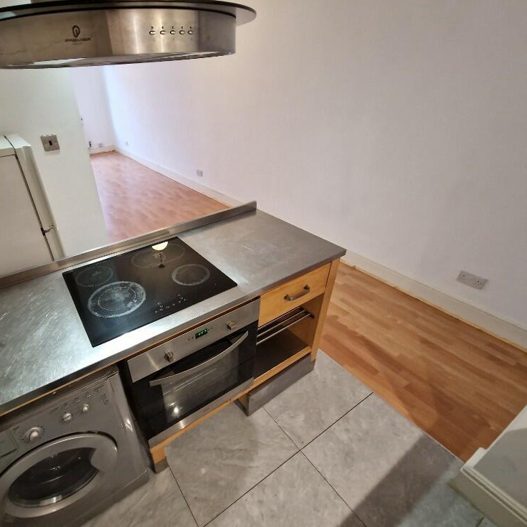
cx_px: 192
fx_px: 276
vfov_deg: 87.4
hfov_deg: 85.4
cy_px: 263
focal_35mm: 16
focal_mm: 2.2
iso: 320
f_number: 2.2
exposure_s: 1/50
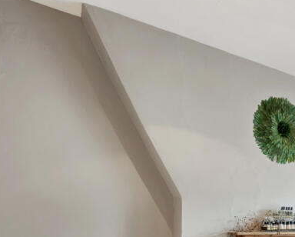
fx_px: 306
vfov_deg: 38.4
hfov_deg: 42.2
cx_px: 314
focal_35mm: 35
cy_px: 227
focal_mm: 14
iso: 100
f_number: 10
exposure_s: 1.6
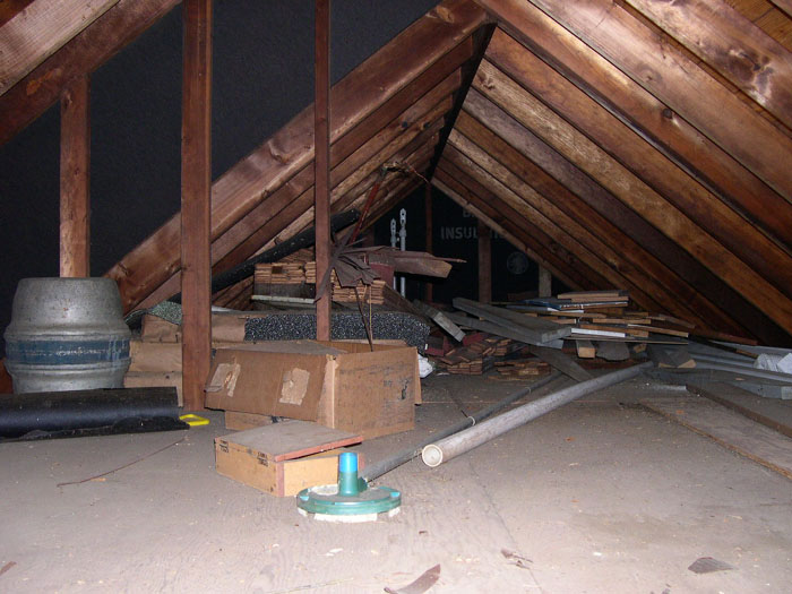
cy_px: 297
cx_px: 396
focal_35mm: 38
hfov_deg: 49.0
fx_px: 869
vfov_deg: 37.7
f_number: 2.8
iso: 292
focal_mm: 8
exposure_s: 1/60
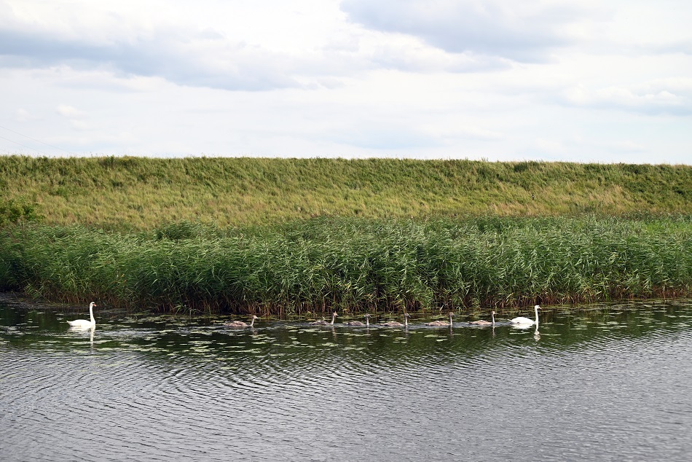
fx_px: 1346
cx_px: 346
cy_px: 231
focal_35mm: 70
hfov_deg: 28.8
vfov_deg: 19.5
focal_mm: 70
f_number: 5.6
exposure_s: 1/500
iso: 180
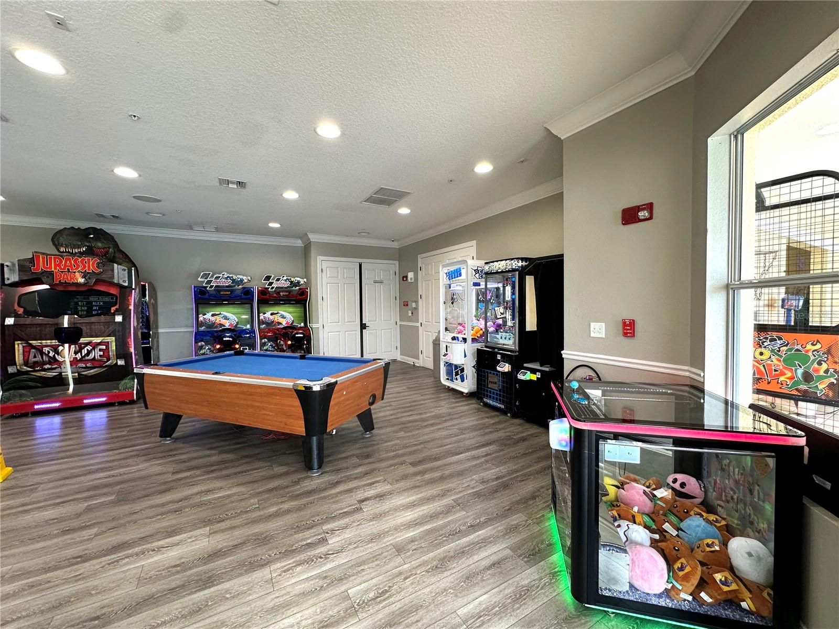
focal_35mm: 14
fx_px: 339
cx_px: 420
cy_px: 314
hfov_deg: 102.1
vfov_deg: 85.7
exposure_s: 1/120
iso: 200
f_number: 2.2
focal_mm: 2.22
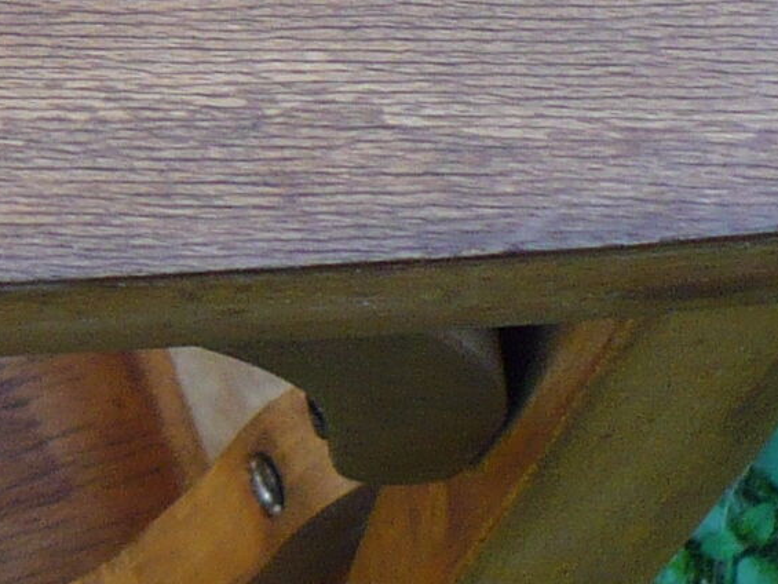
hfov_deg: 9.5
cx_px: -468
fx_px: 4518
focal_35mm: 201
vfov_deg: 7.0
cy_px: -837
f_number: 2.8
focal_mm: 6.1
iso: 100
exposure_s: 1/60
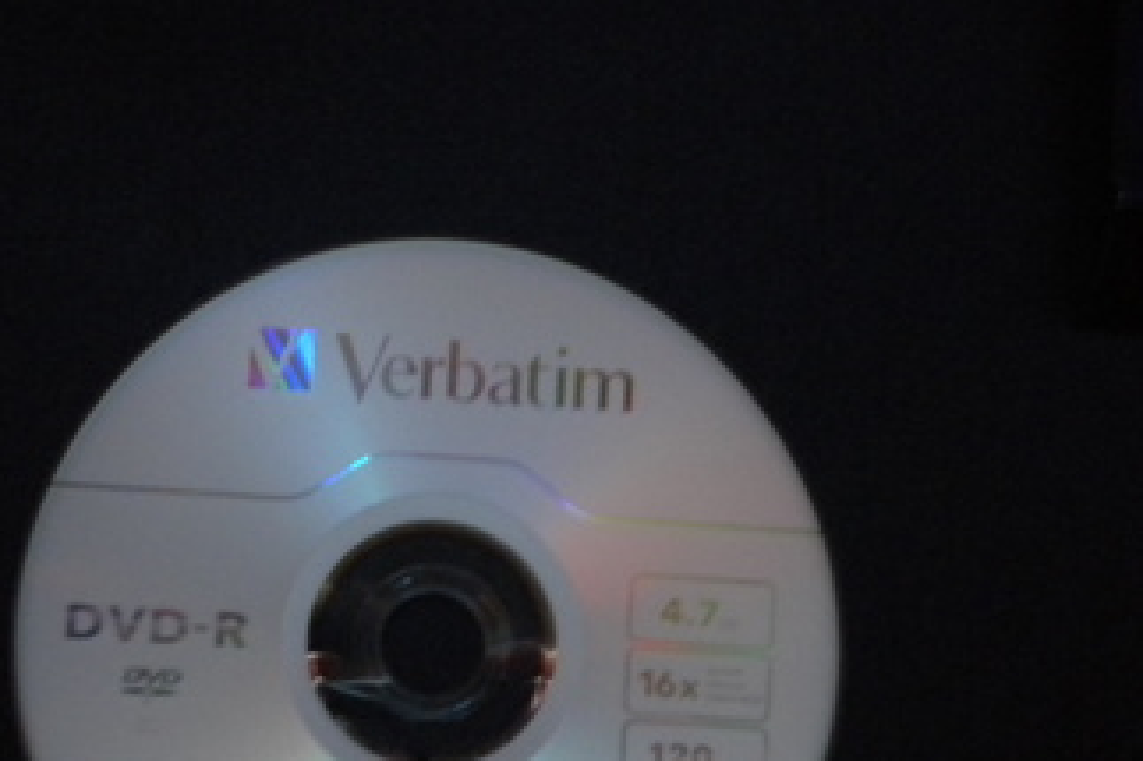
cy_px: 600
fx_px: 2094
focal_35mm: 66
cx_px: 460
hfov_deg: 30.4
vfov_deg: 20.4
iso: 400
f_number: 3.5
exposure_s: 1/13.8
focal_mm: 7.4
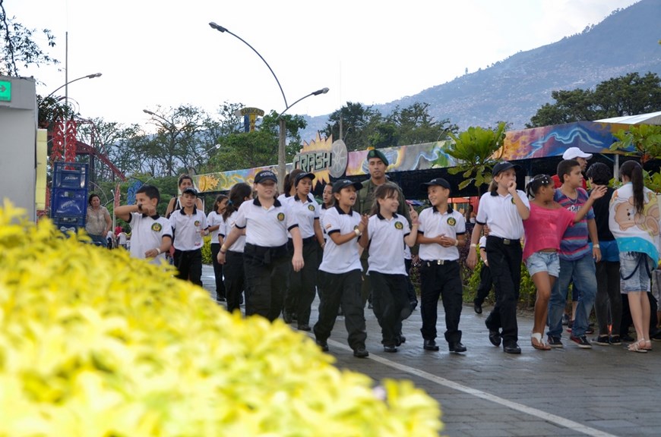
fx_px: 1099
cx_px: 330
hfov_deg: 33.5
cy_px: 218
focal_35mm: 60
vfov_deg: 22.5
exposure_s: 1/250
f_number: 4.5
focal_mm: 40
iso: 400
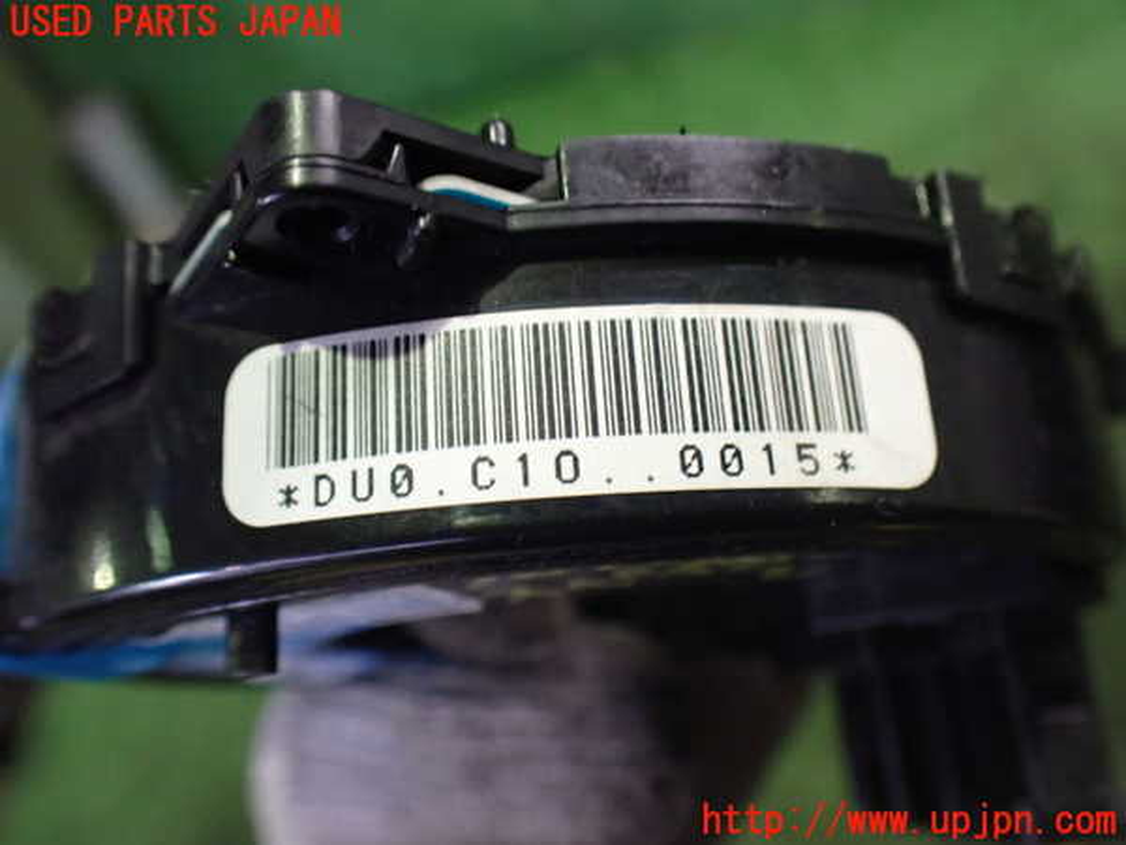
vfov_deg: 46.8
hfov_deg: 60.0
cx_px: 563
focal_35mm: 30
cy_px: 422
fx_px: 976
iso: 800
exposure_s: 1/40
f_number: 2.3
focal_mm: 5.4
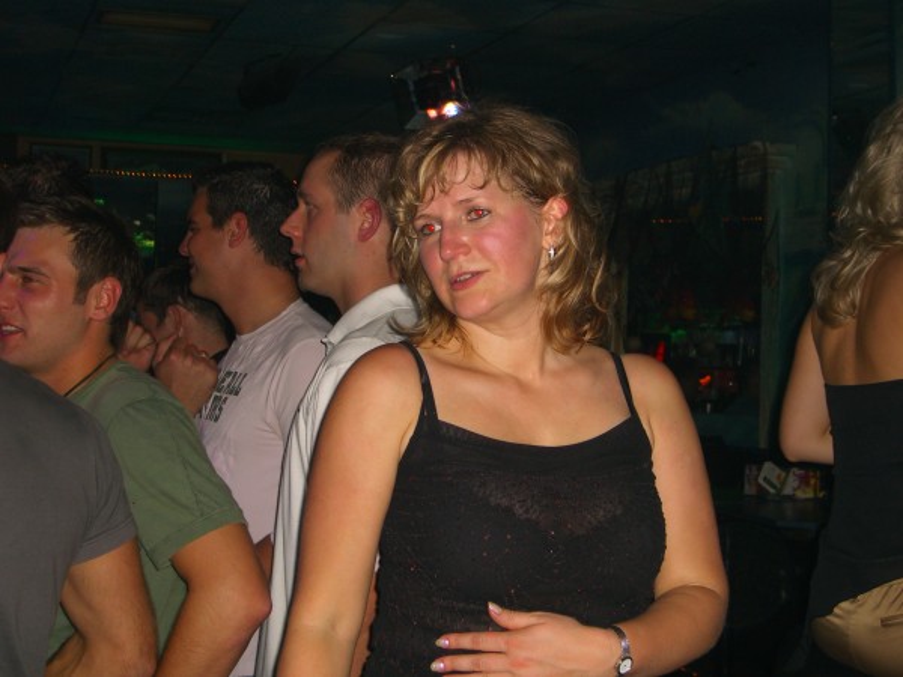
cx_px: 452
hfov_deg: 33.8
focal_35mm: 57
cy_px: 338
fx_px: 1487
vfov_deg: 25.7
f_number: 3.6
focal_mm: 11.8
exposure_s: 1/60
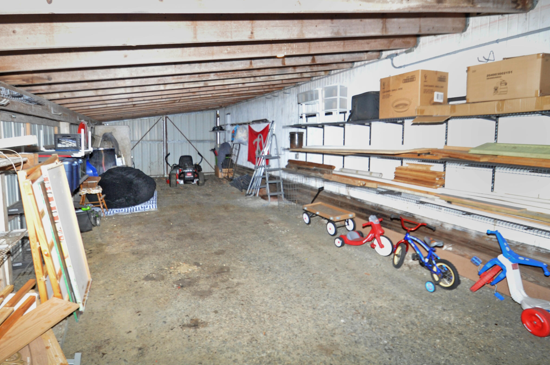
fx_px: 290
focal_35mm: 19
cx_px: 254
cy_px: 146
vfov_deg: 63.9
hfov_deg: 86.8
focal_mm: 10
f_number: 4
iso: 800
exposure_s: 1/60
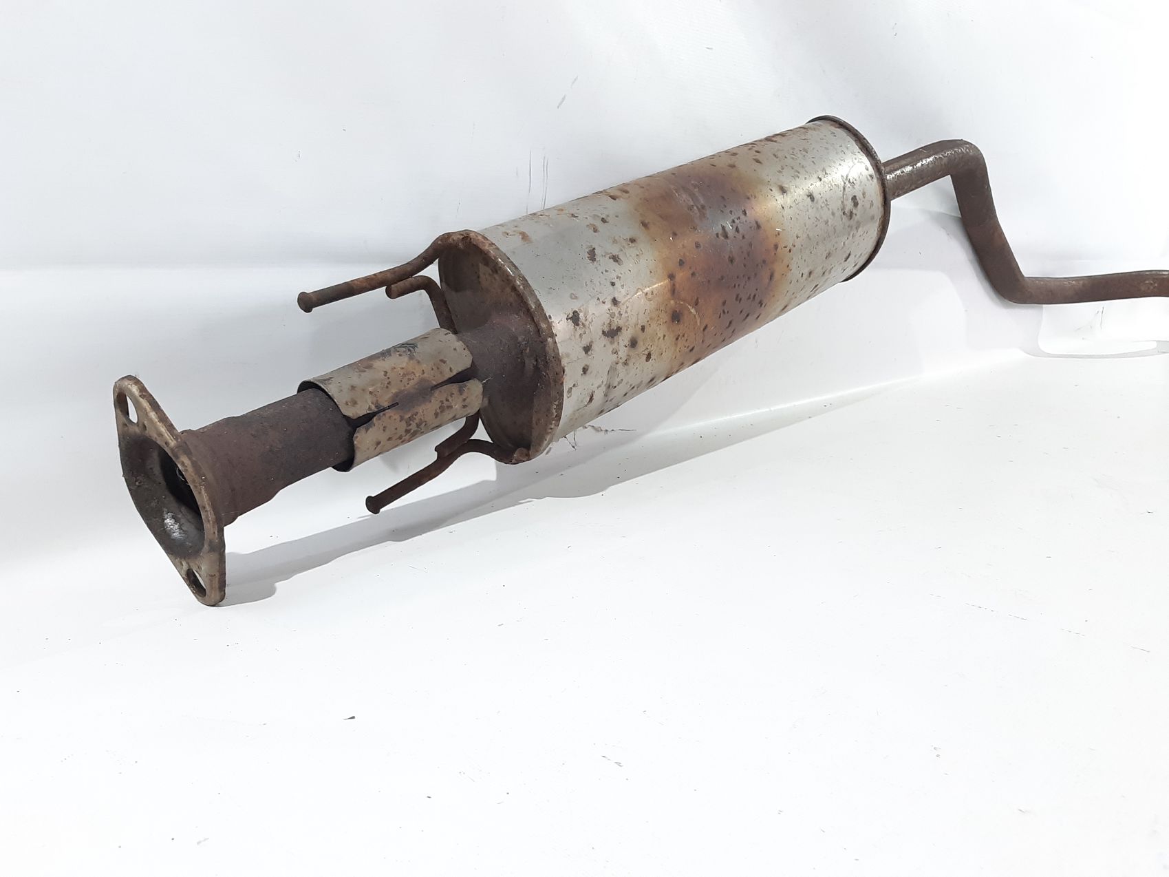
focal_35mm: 27
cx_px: 584
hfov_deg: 65.3
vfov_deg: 51.3
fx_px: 912
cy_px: 438
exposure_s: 1/50
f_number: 1.7
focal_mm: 3.93
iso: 125
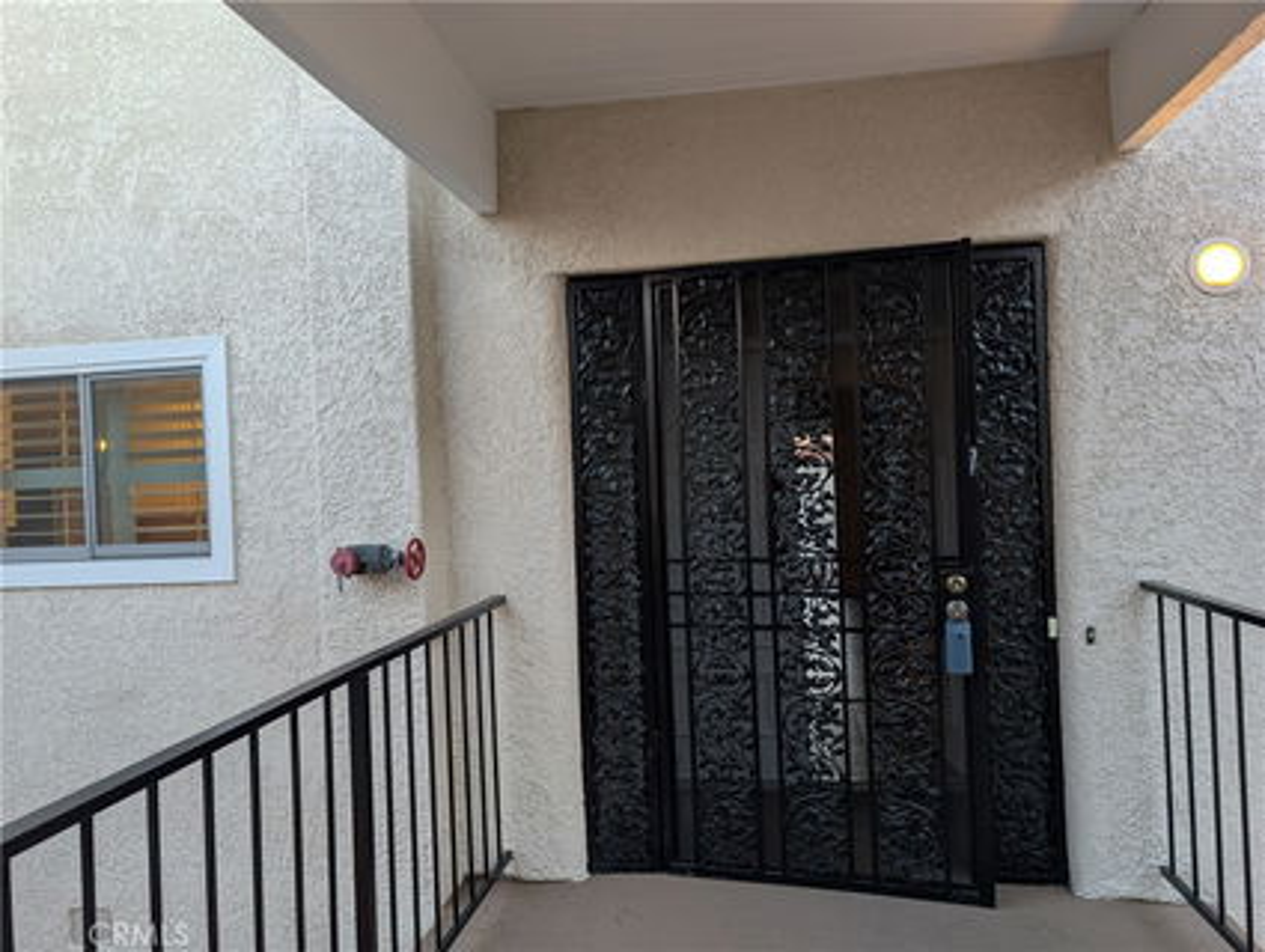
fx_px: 878
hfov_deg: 71.5
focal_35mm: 24
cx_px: 632
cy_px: 476
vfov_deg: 56.9
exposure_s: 1/120
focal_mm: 6.9
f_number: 1.68
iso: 24
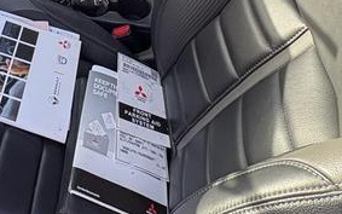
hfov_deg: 39.9
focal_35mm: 47
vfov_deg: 21.2
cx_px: 42
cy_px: -139
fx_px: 438
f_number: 2.2
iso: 64
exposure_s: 1/139
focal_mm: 2.22
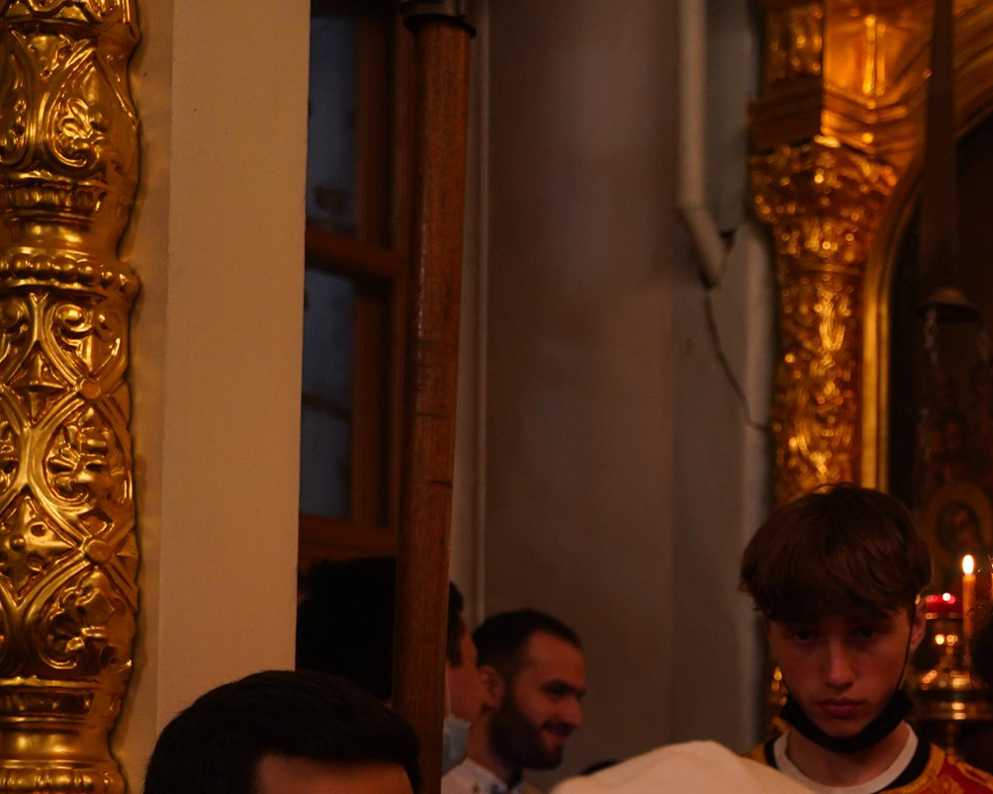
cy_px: 793
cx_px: 1241
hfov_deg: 25.0
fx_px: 1969
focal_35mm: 67
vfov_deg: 22.0
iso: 1250
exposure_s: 1/80
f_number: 2.8
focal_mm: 28
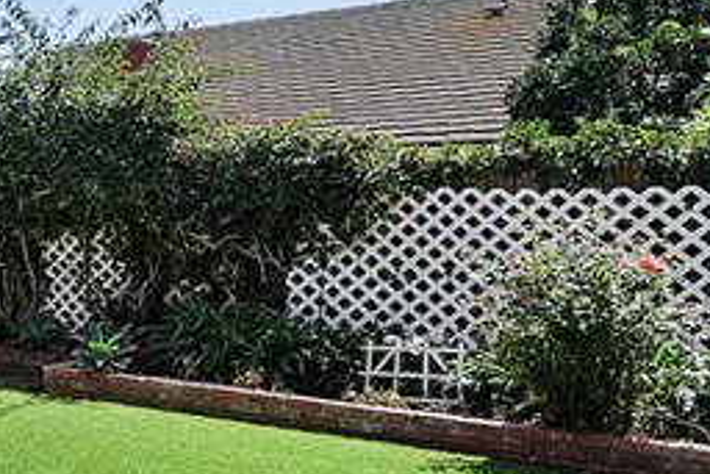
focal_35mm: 48
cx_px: -502
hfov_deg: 24.1
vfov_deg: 27.7
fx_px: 947
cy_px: 112
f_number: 4
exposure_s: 1/640
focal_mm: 12
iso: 100
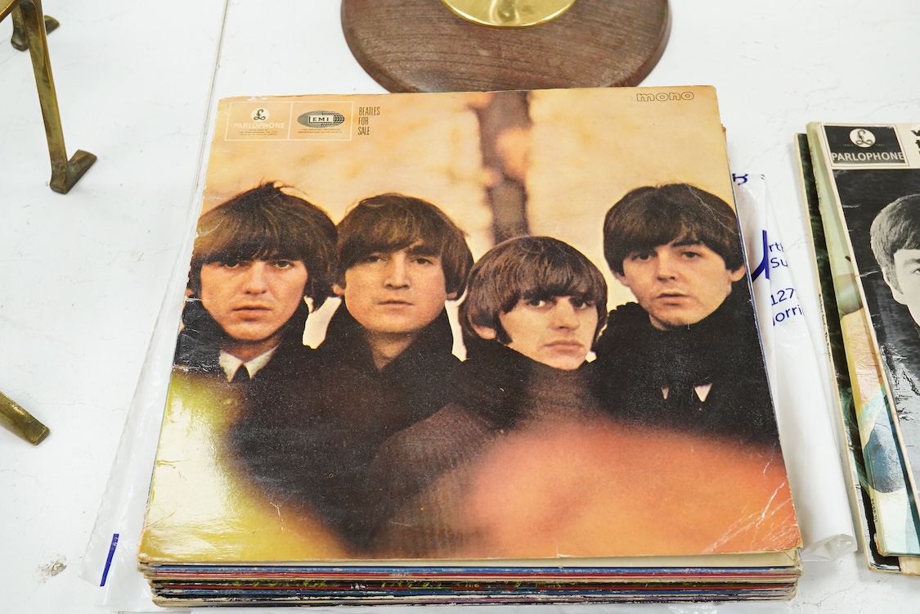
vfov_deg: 29.9
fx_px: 1150
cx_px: 460
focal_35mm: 45
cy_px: 307
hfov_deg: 43.6
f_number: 10
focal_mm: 30
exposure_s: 1/200
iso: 2500
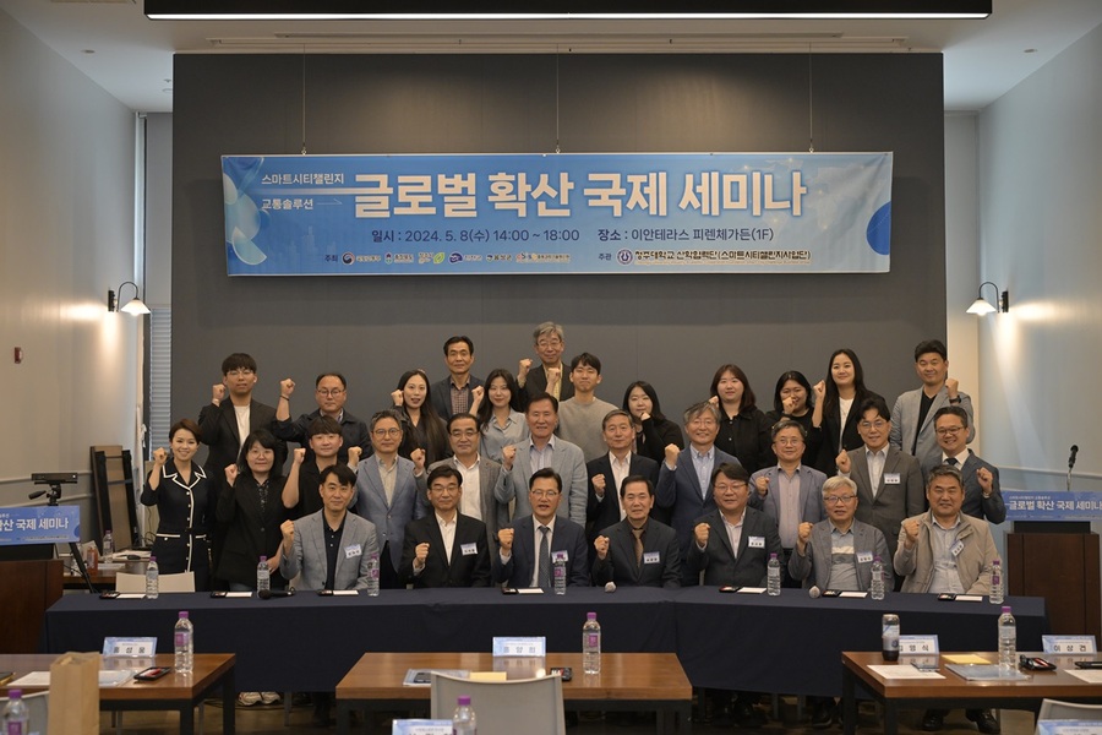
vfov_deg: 28.1
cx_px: 551
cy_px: 368
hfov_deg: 41.1
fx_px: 1469
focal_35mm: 48
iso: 1600
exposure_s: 1/125
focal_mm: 48
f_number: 4
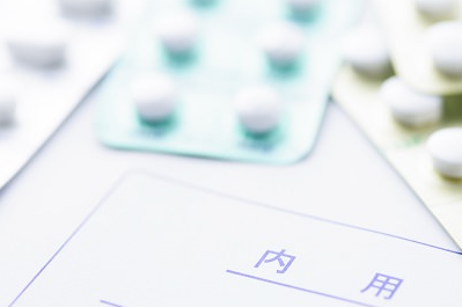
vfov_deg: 8.7
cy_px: 167
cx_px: 308
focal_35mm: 158
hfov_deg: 13.0
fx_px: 2025
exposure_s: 1/40
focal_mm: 105
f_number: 5
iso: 200
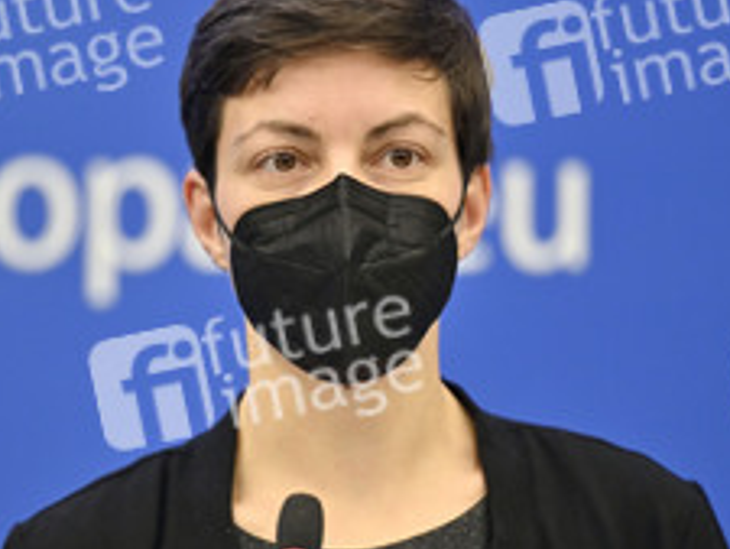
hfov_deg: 5.8
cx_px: 350
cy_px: 536
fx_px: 7195
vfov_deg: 4.4
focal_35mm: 341
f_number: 2.8
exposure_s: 1/160
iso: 640
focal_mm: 200
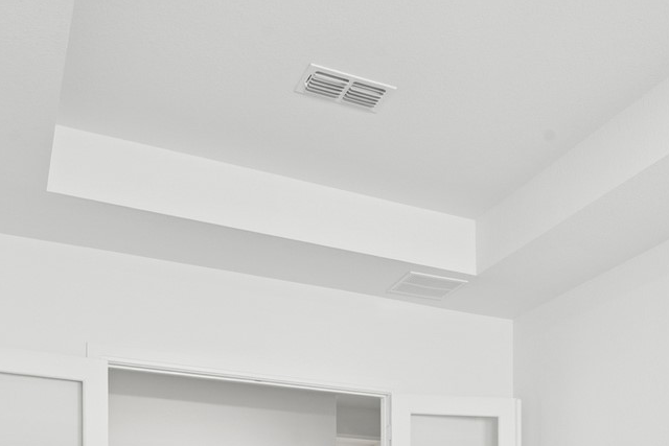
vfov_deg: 25.6
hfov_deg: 42.8
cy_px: 583
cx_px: 462
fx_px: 836
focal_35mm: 45
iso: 160
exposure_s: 1/3
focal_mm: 16
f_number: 9
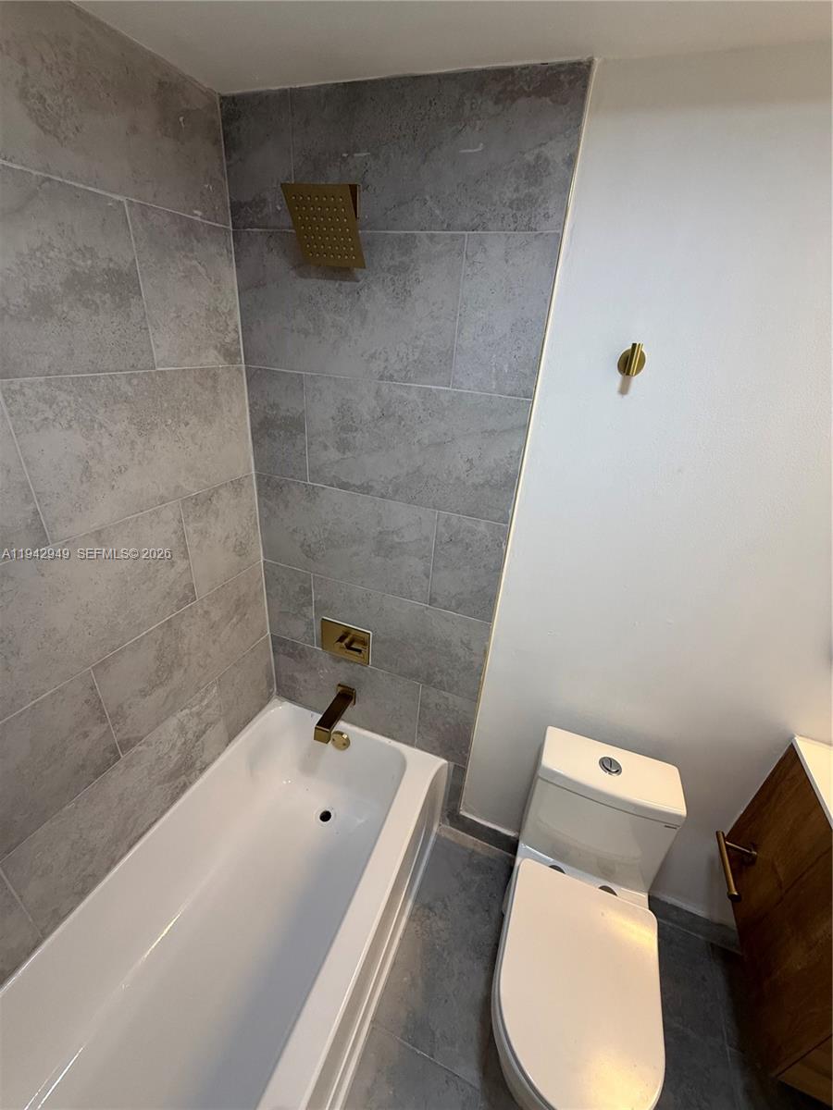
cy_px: 555
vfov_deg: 102.1
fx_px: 449
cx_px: 416
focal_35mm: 14
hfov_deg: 85.7
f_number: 2.2
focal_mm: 2.22
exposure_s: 1/120
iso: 160
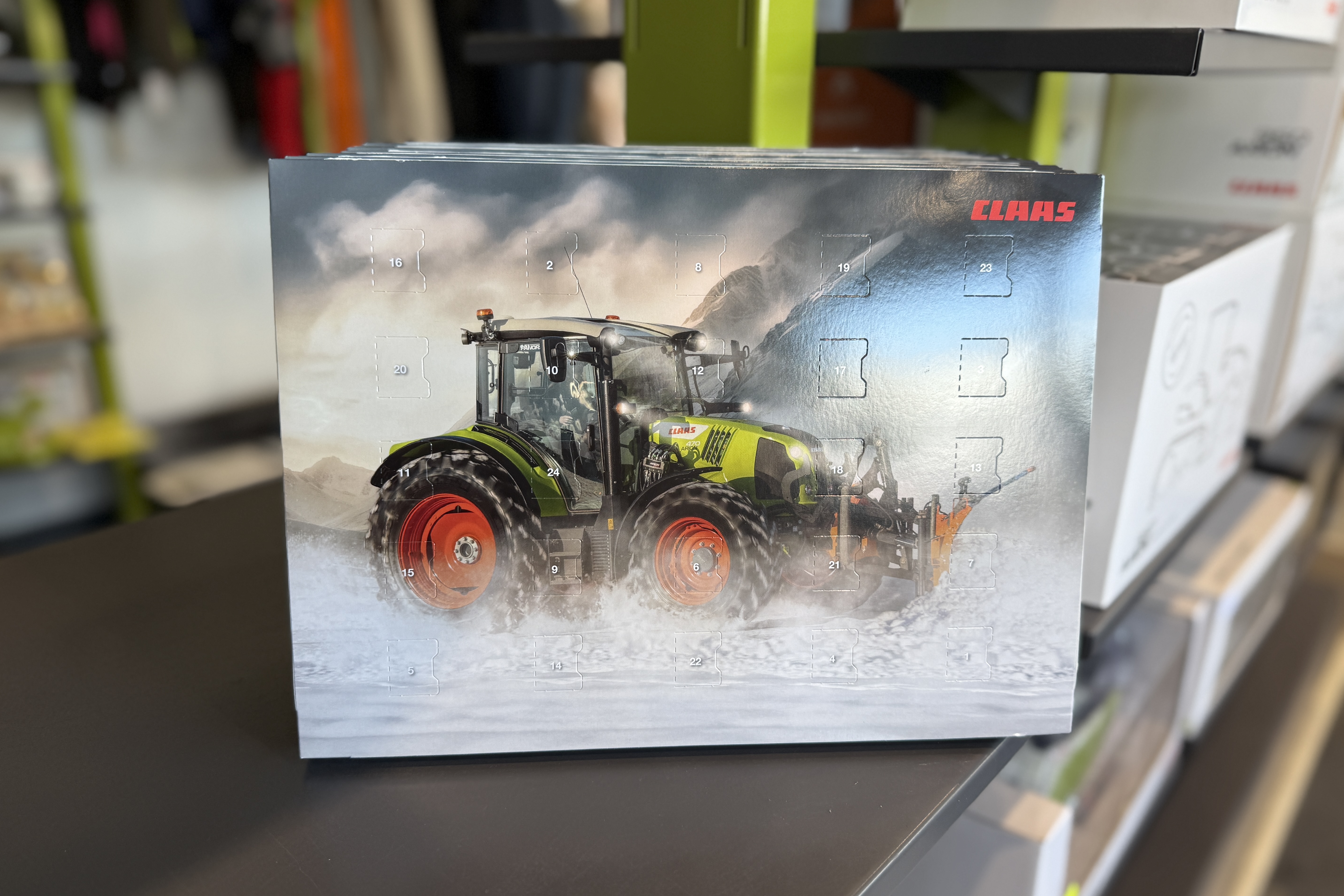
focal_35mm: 25
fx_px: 933
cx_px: 672
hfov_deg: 71.5
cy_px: 466
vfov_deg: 51.3
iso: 80
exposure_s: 1/100
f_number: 1.78
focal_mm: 6.76
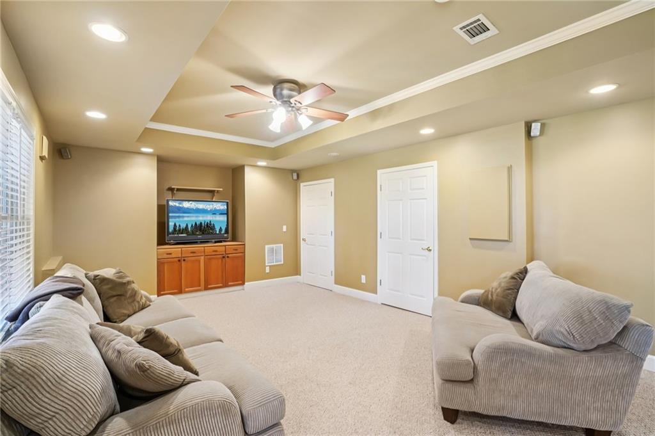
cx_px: 328
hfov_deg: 96.8
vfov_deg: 73.7
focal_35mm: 16
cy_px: 218
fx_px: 291
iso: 400
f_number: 9
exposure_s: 1/2.5
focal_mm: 16
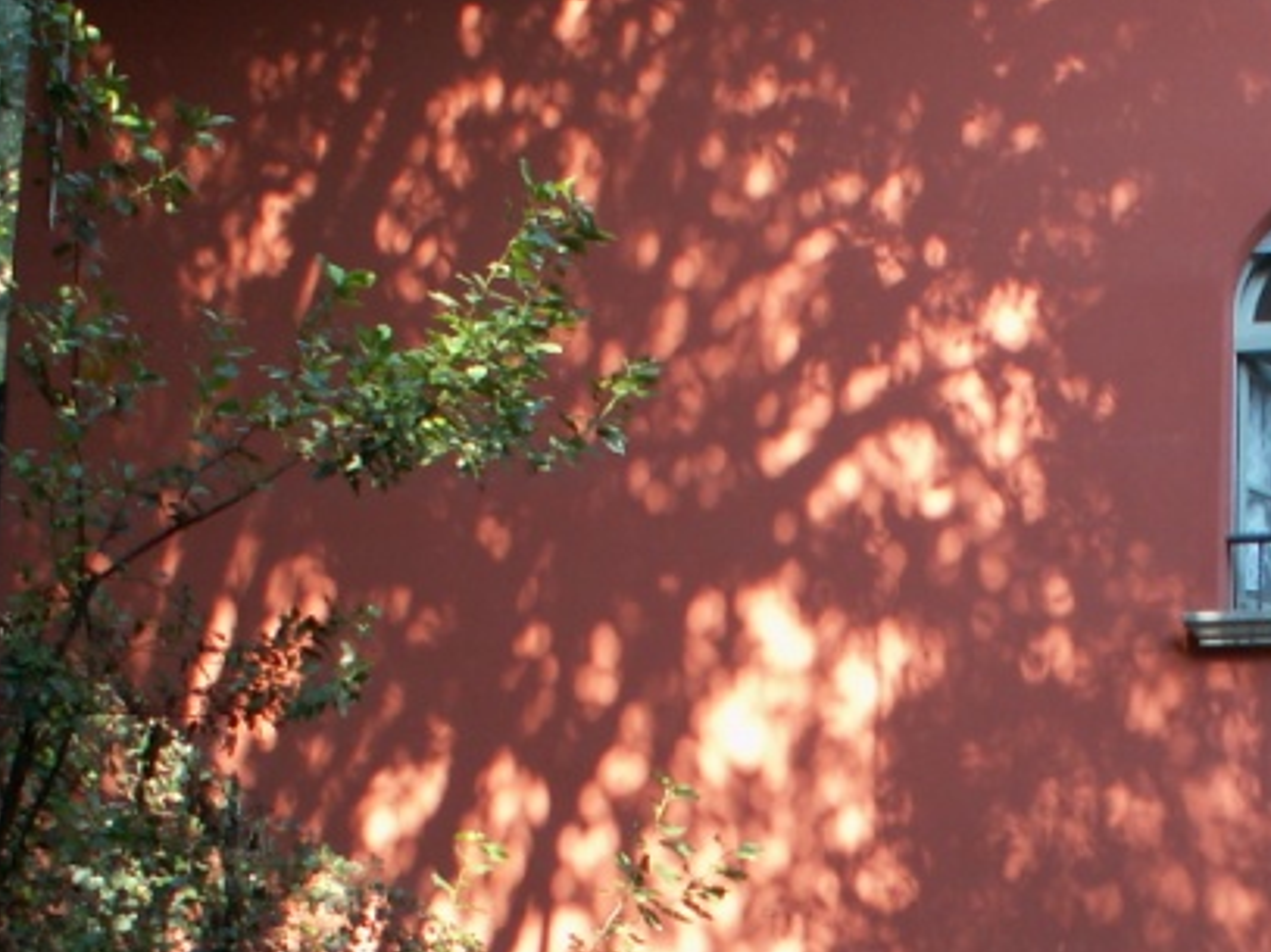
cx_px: 1199
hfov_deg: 21.6
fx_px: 3230
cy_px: 977
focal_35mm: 88
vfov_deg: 16.4
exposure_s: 1/40
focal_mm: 5.86
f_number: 3.2
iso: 50
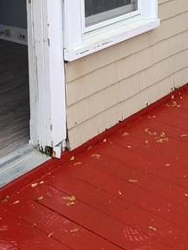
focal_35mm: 71
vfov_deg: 25.6
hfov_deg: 20.5
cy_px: -15
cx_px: 40
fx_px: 514
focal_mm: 5.4
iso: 40
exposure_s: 1/148
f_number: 1.8
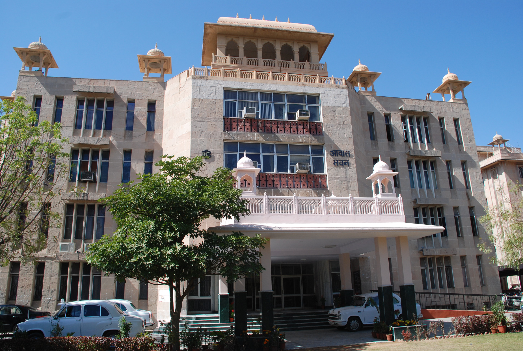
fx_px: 393
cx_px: 262
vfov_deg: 48.1
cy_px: 176
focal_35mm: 27
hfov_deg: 67.3
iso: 200
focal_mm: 18
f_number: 8
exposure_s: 1/250
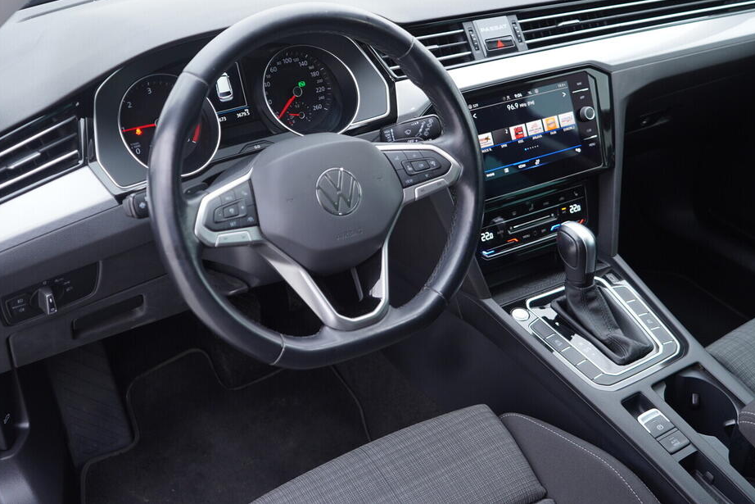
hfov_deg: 48.5
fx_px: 839
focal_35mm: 40
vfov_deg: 33.4
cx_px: 372
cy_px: 225
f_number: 2.8
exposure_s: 1/40
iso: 250
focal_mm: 24
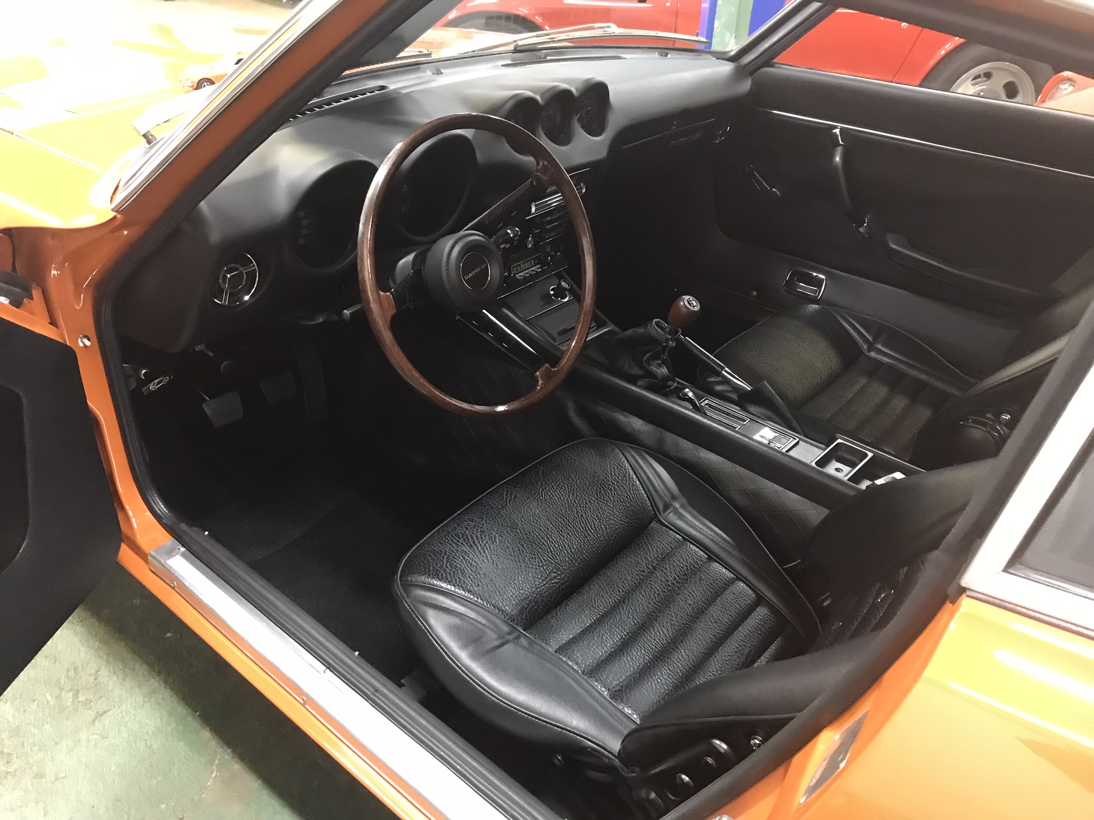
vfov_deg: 49.7
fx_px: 885
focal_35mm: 28
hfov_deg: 63.4
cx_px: 547
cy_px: 410
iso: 80
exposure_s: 1/7
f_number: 1.8
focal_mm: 3.99
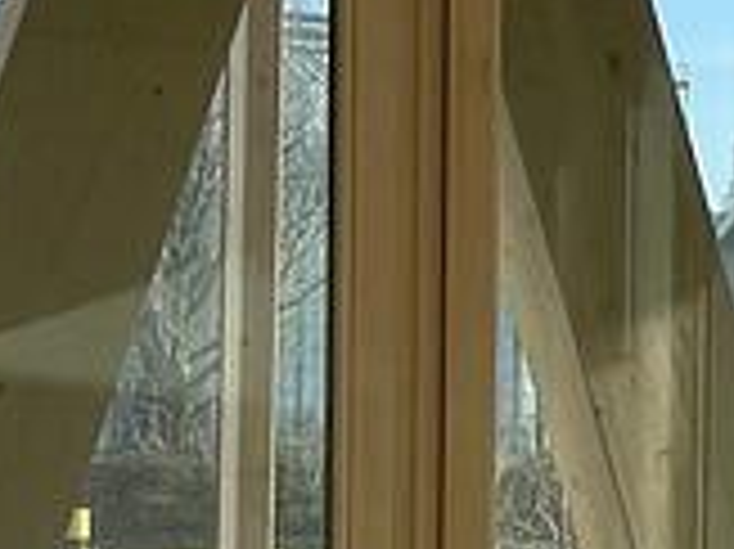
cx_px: 1749
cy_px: 493
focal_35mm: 133
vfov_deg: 11.1
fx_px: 2818
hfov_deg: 12.0
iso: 32
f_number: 1.6
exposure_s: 1/1855
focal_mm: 4.2
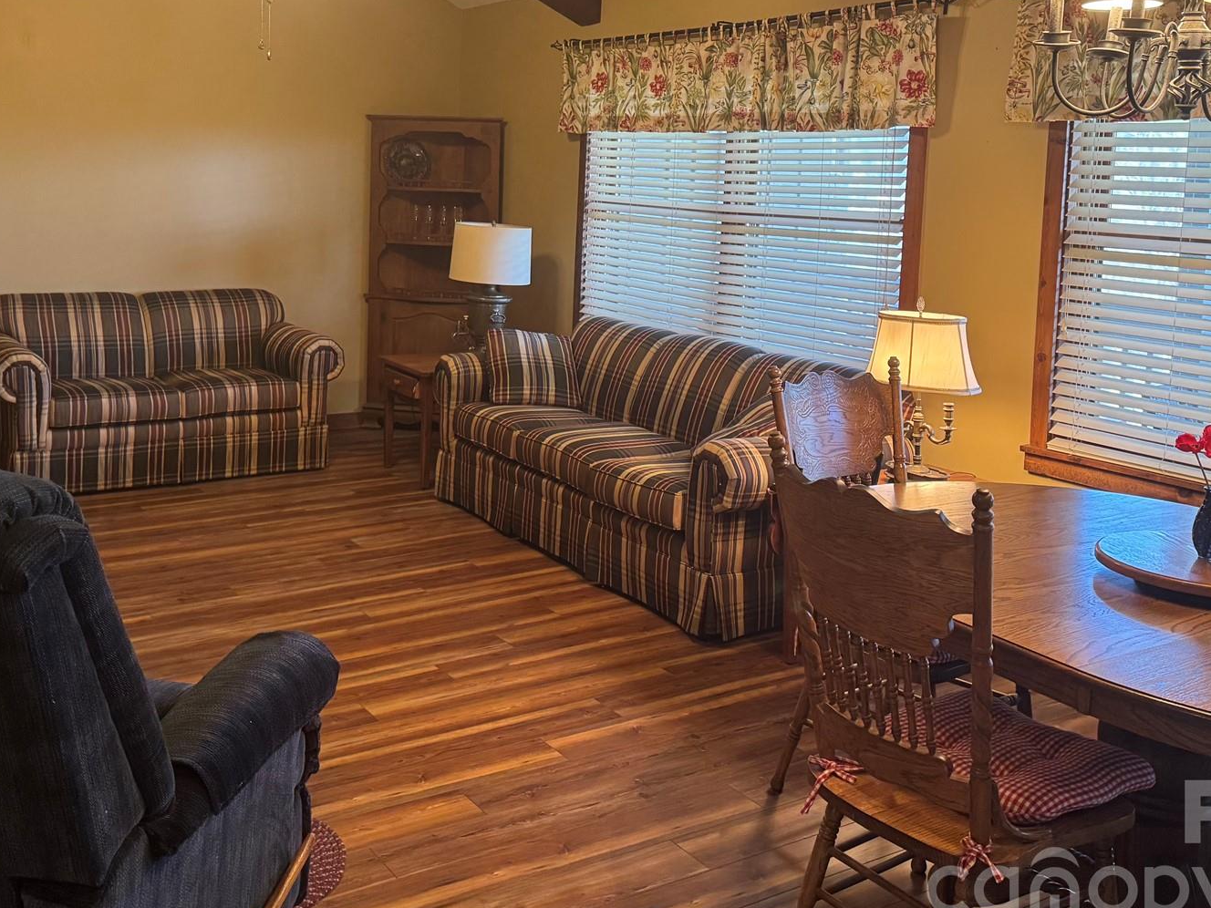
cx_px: 542
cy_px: 259
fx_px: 1294
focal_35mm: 37
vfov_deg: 38.0
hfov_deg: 50.1
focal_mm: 6.76
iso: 250
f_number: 1.78
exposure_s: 1/60
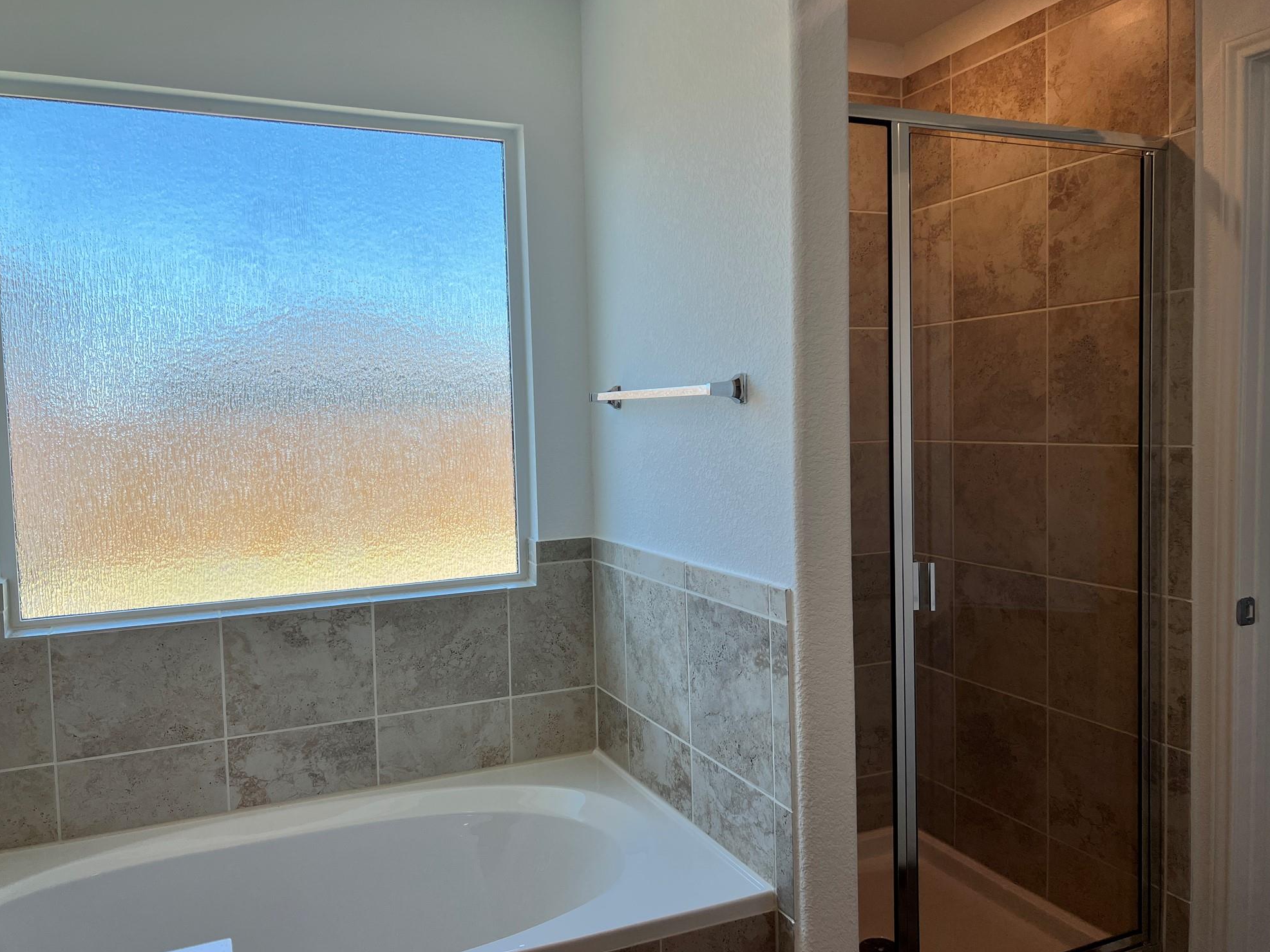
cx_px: 627
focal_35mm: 27
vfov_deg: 51.4
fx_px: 991
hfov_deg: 65.3
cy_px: 468
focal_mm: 5.7
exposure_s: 1/758
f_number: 1.5
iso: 50
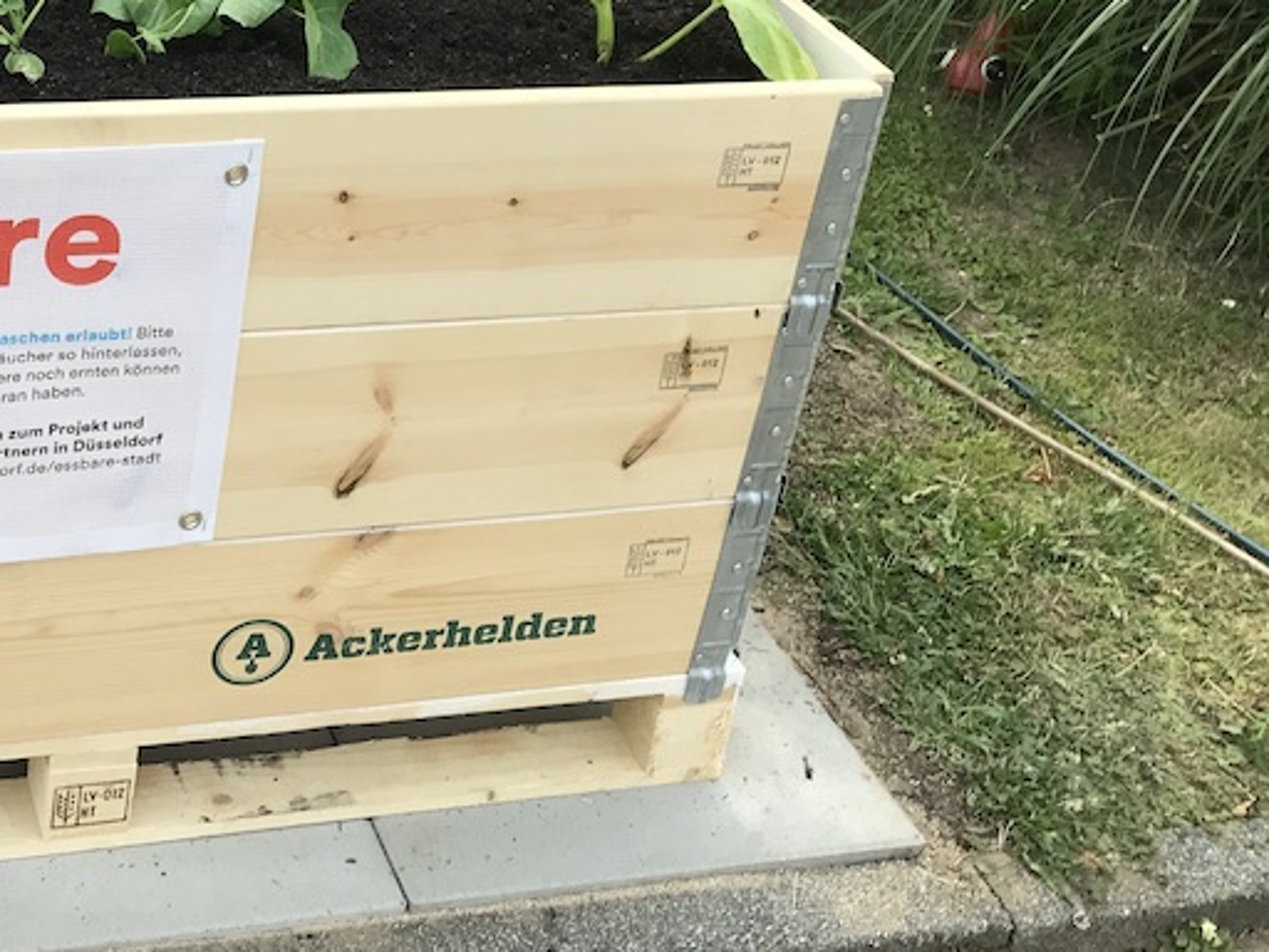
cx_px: 134
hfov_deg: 32.7
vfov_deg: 25.3
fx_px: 2053
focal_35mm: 56
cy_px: 84
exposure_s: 1/967
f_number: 1.8
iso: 20
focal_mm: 3.99
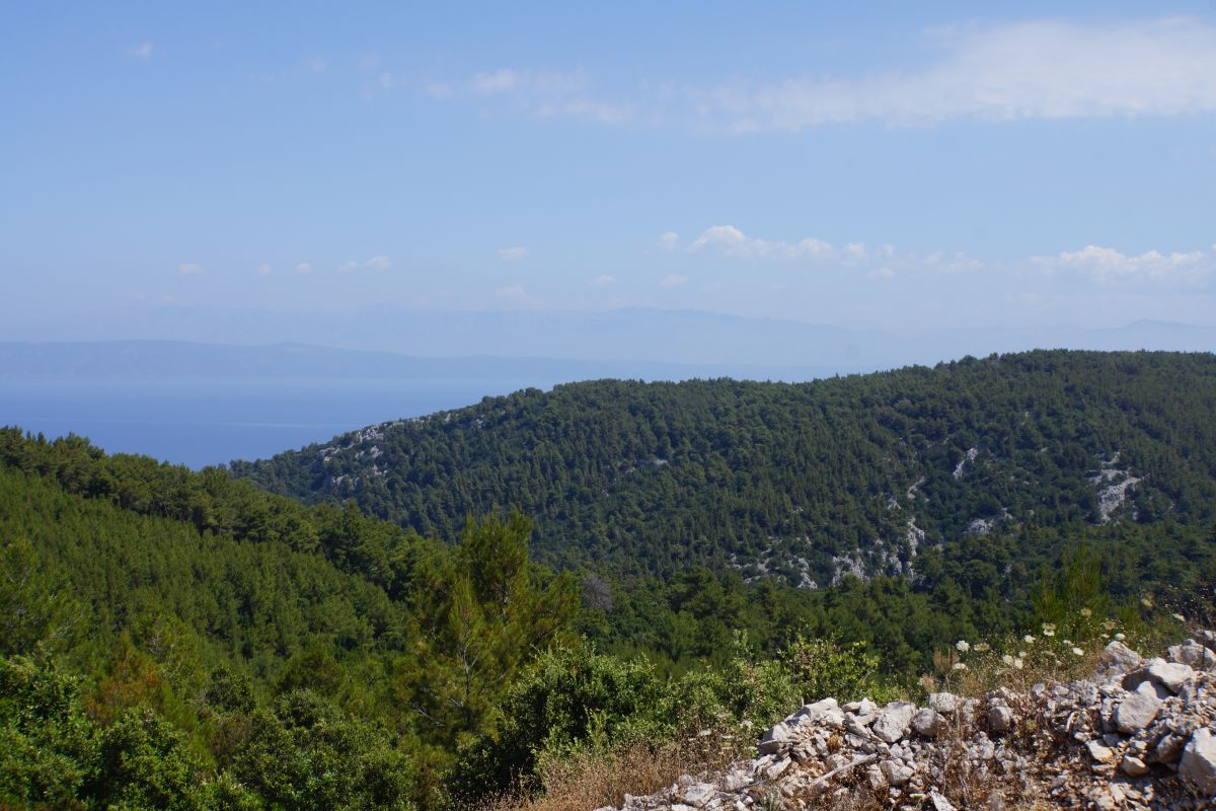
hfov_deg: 42.7
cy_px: 406
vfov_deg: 29.2
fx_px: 1554
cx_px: 608
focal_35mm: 46
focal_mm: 31
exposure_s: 1/125
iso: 100
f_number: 13
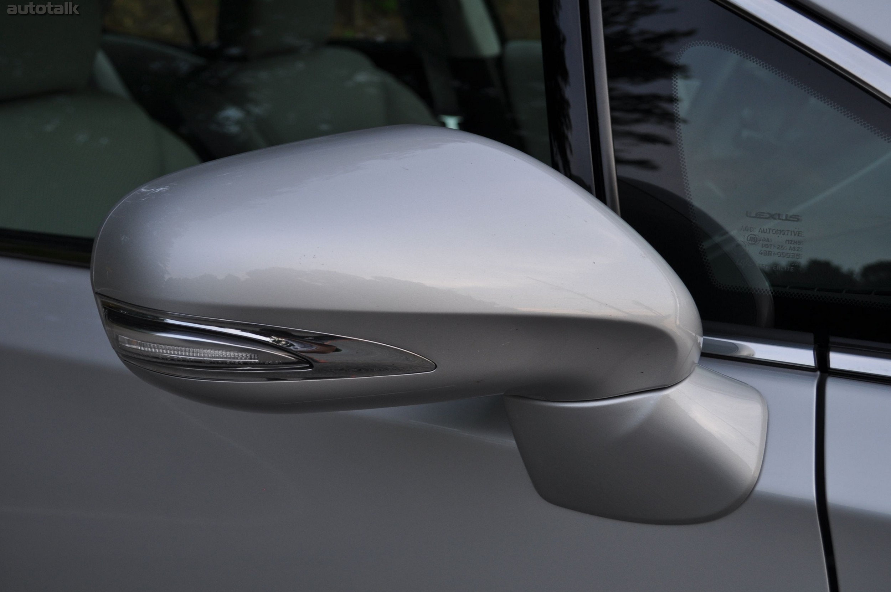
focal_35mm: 48
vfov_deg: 28.0
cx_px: 446
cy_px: 296
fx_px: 1187
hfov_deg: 41.2
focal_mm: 32
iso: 200
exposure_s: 1/125
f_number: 5.6
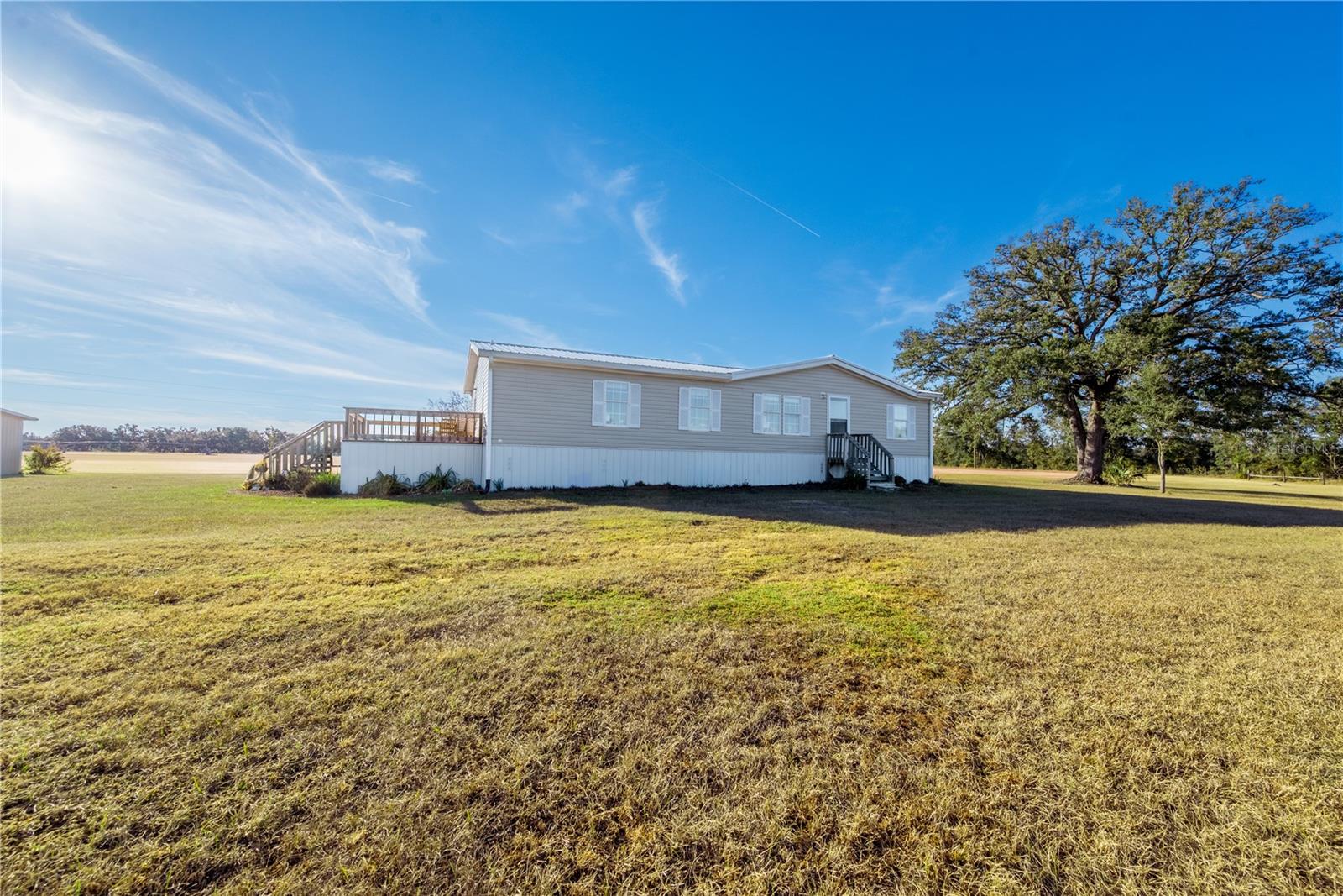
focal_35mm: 14
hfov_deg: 104.2
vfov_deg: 81.2
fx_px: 522
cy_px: 448
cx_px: 672
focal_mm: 14
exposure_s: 1/4000
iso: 400
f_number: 9
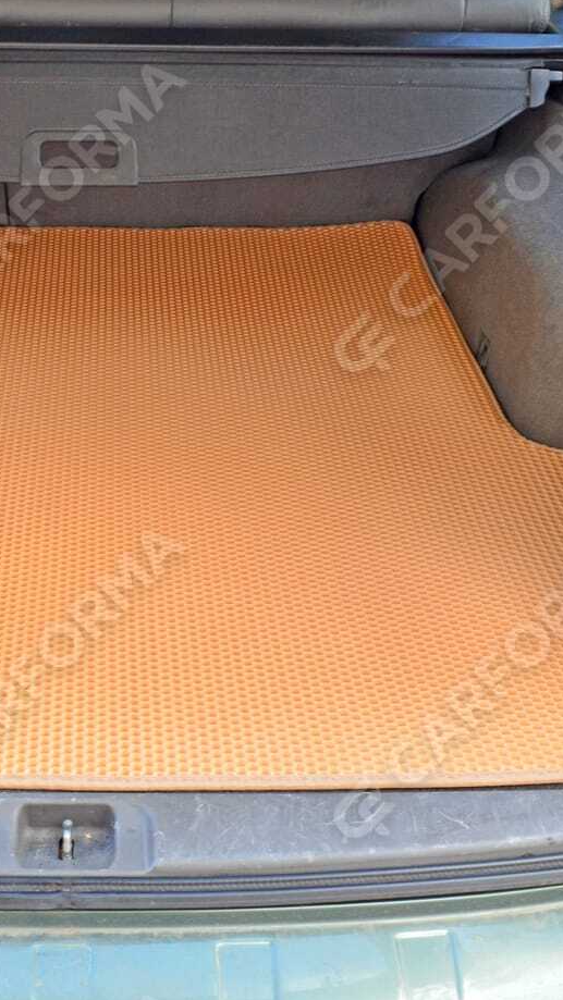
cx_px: 93
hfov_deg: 27.0
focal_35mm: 43
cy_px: 499
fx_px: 1141
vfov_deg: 47.4
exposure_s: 1/15
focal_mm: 18
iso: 640
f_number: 8
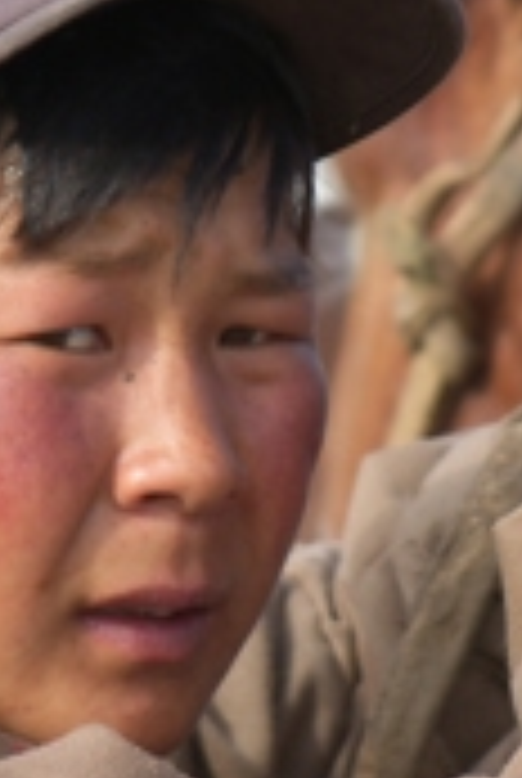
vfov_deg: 2.0
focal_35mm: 1008
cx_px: 122
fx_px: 21835
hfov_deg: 1.4
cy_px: 427
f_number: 4.6
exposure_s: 1/250
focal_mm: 104.7
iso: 64
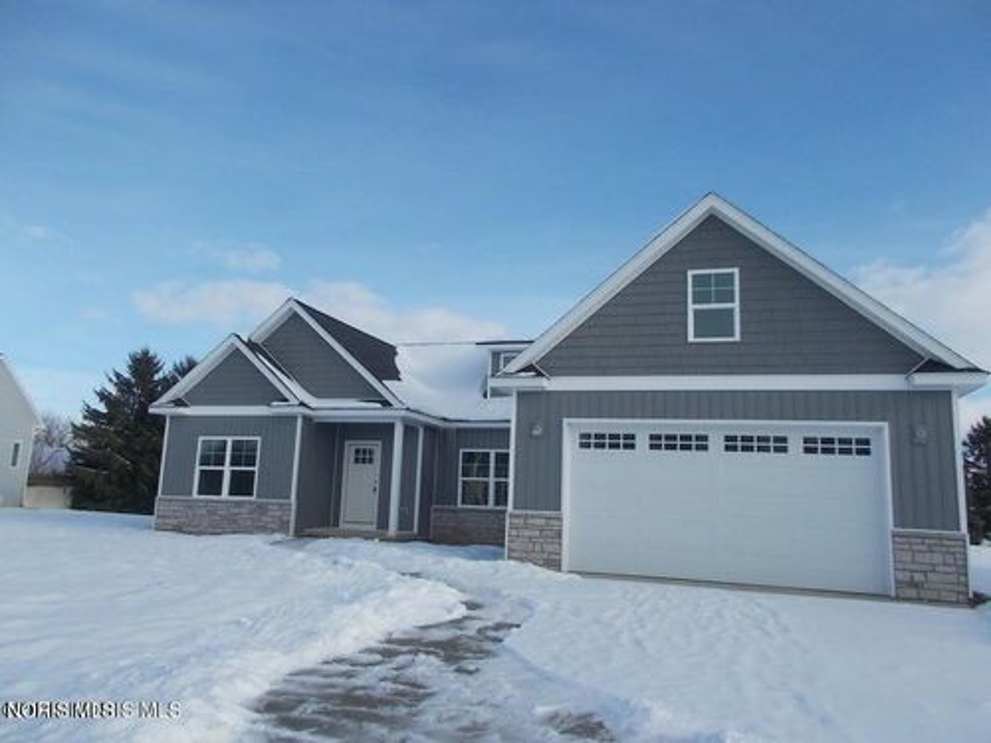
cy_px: 372
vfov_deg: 53.1
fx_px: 744
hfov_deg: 67.3
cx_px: 496
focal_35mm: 26
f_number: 8
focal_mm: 4.6
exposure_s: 1/160
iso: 80
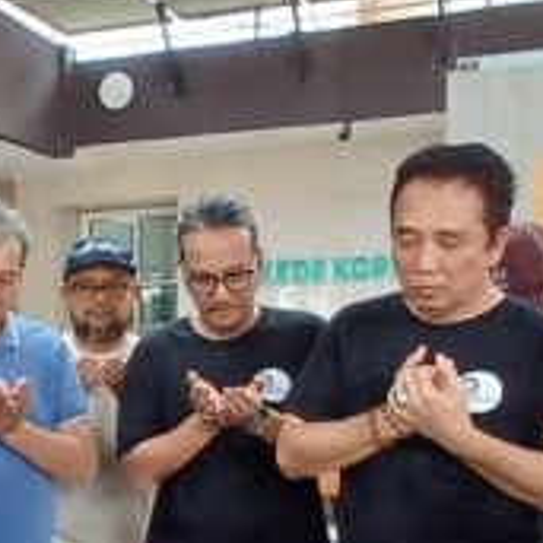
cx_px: -54
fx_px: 1171
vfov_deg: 25.6
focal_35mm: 66
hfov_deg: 24.4
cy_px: 443
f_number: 2.2
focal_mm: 1.4
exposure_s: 1/33.3
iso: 160
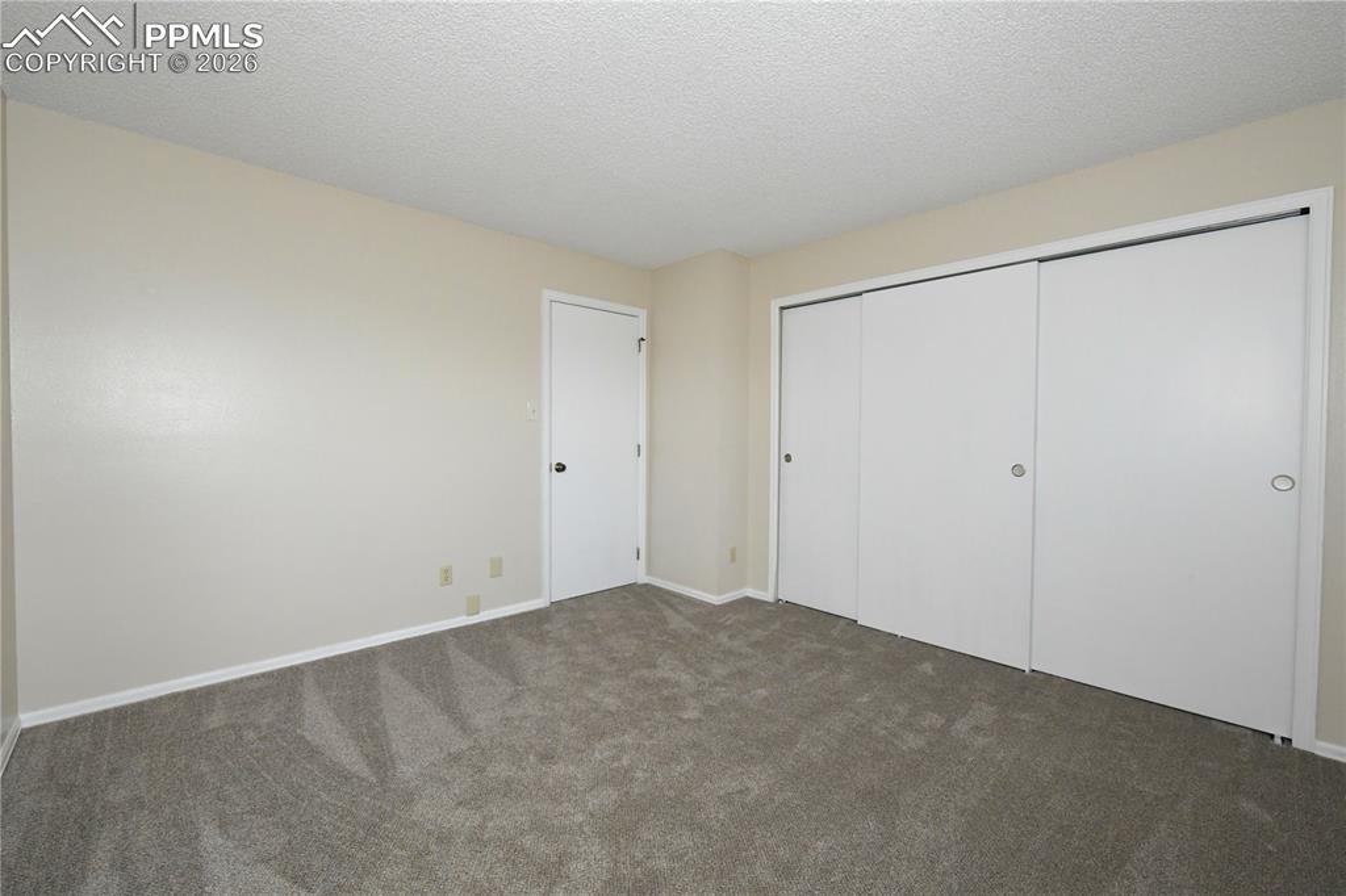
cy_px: 448
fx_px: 561
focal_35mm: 15
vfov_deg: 77.3
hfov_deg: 100.4
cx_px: 673
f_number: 10
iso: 1600
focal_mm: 15
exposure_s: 1/160
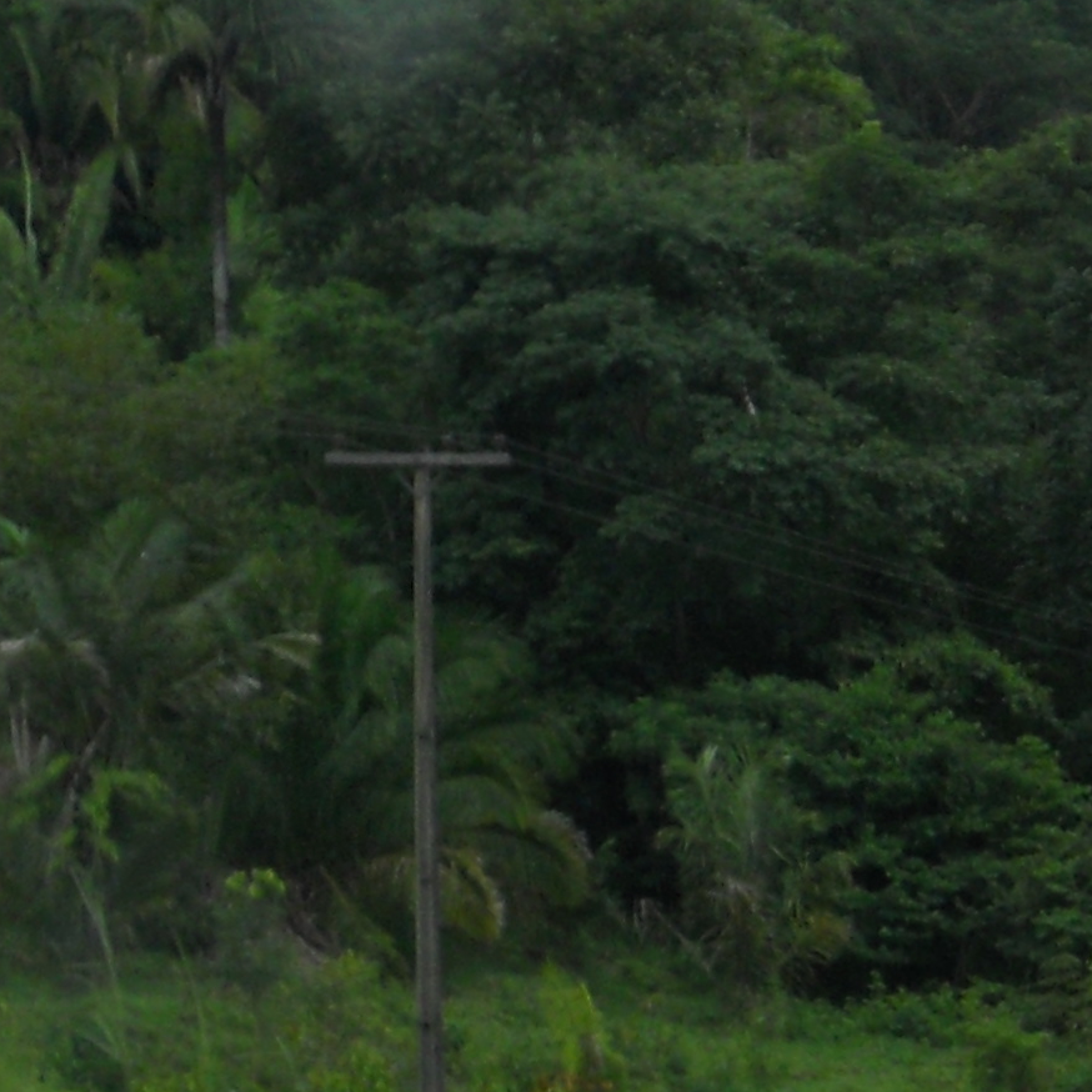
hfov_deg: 8.9
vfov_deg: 9.4
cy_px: 592
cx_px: 2115
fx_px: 6638
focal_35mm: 186
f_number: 3.4
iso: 80
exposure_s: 1/400
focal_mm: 8.3
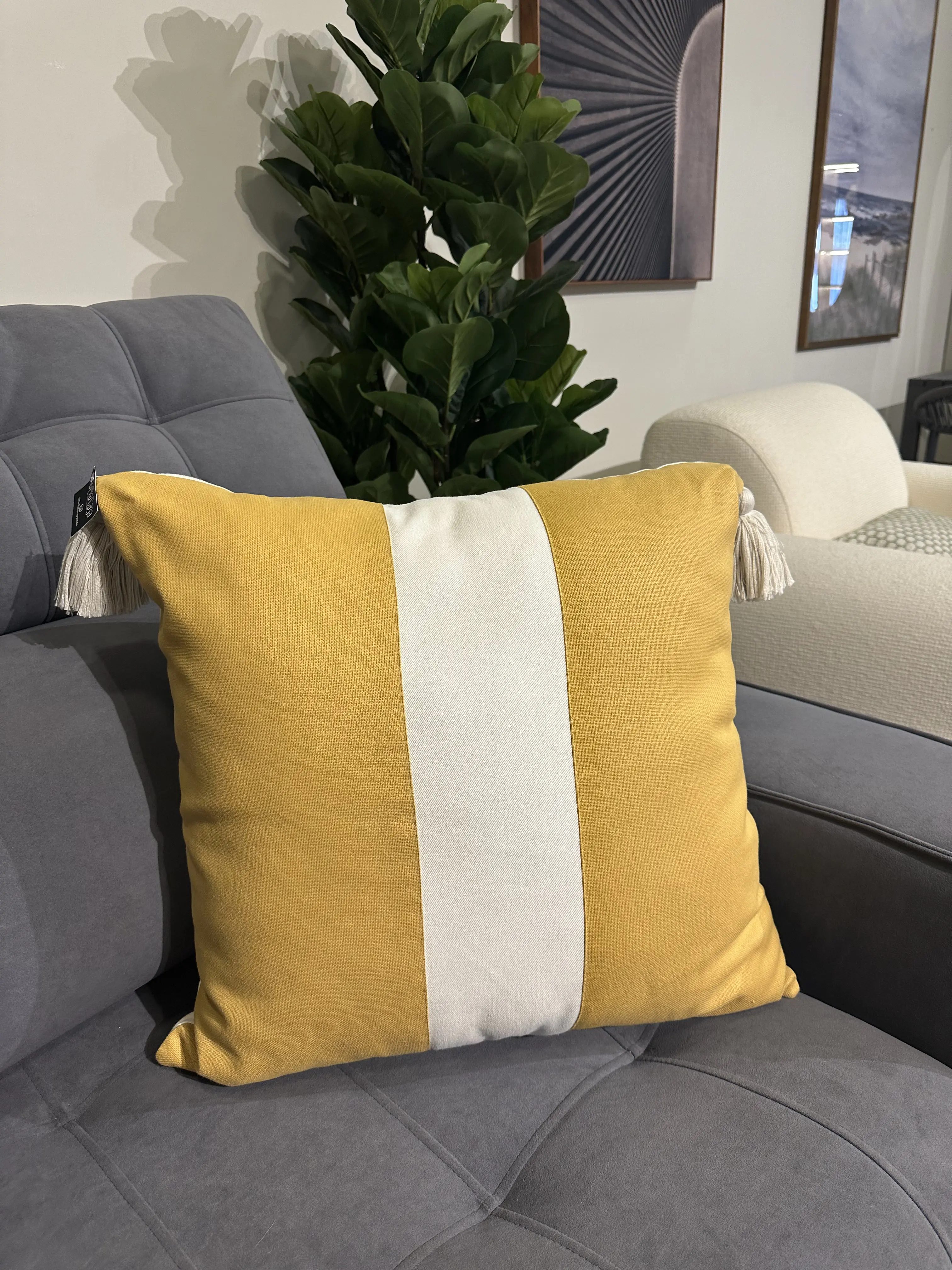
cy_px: 635
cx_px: 476
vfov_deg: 71.6
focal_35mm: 24
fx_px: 880
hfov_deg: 56.8
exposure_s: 1/100
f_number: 1.78
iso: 125
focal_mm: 6.86
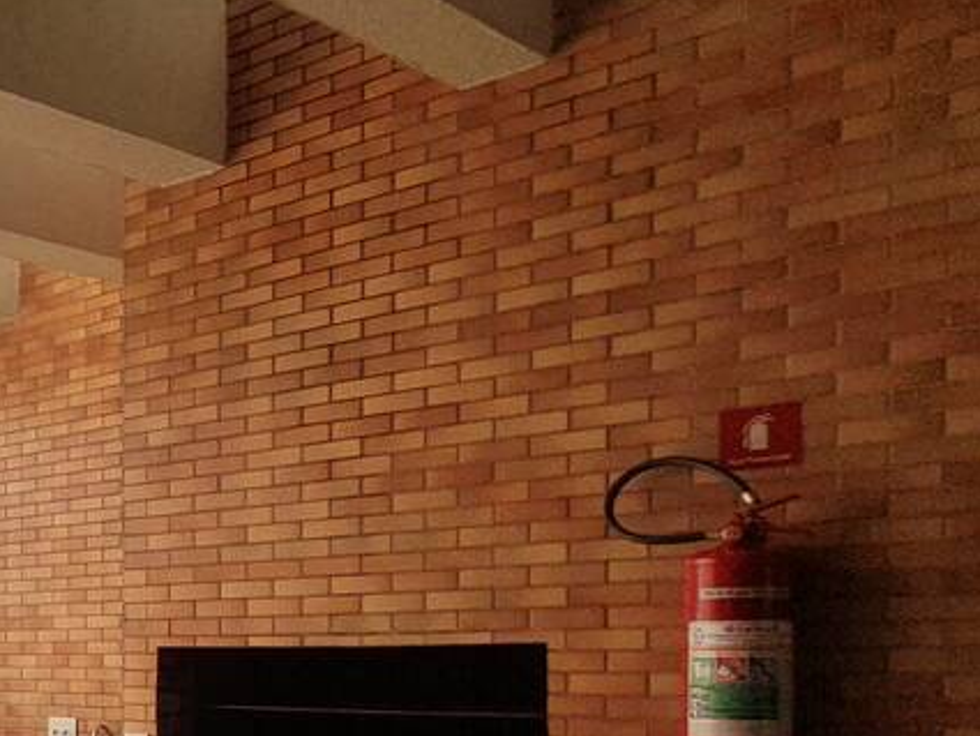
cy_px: 637
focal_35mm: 44
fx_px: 1246
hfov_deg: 29.9
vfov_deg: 31.6
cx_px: -410
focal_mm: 1.8
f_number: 2.2
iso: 50
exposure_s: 1/279
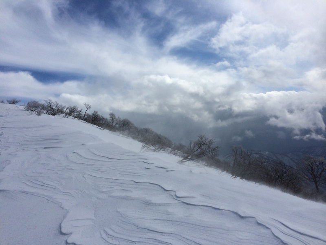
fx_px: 283
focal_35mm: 30
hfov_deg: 60.0
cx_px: 163
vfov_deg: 46.8
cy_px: 122
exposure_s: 1/10309
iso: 40
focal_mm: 4.12
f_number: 2.2
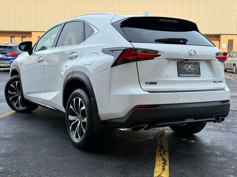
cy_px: 88
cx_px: 118
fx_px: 329
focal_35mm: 48
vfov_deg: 30.3
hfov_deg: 39.7
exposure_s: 1/1715
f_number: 1.78
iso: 64
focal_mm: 6.76
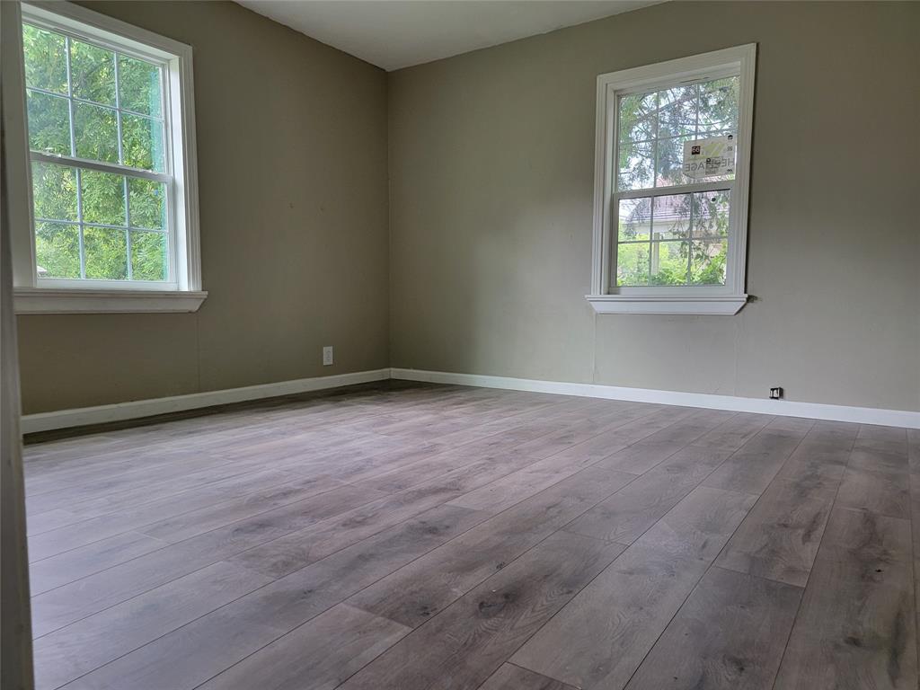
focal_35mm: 24
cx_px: 460
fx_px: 638
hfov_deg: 71.6
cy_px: 345
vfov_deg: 56.8
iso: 200
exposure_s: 1/60
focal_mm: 6.7
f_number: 1.8
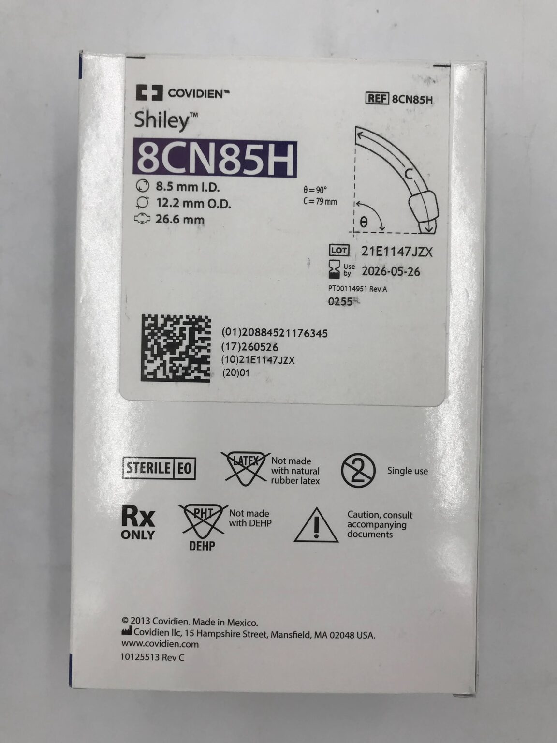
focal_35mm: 28
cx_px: 278
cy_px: 372
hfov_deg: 49.7
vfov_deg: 63.4
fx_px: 601
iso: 20
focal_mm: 3.99
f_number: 1.8
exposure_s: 1/336
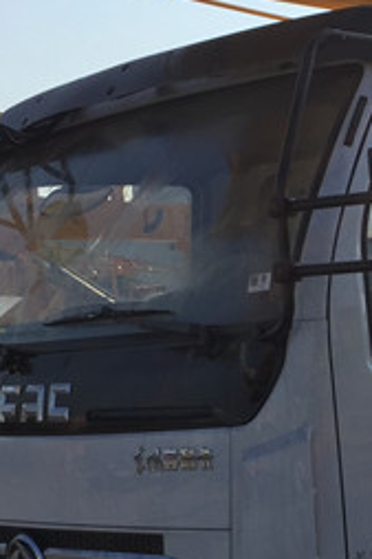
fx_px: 1474
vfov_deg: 21.4
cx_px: 522
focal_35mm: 95
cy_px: 383
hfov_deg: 13.7
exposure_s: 1/2326
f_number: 2.2
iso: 32
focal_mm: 4.15
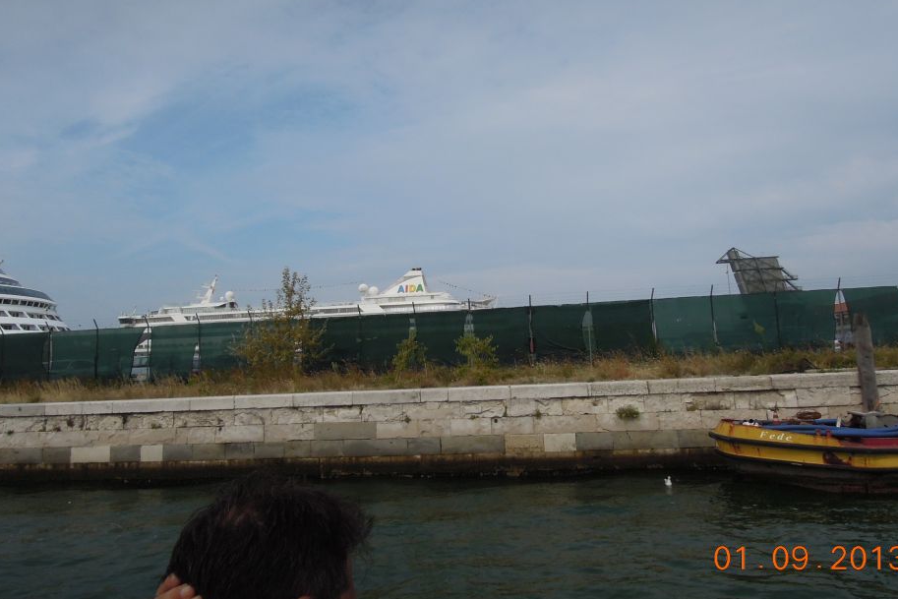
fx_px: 699
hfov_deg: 65.5
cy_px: 260
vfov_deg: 46.3
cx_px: 451
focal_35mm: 28
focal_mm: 4.3
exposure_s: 1/1250
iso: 160
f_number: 5.6
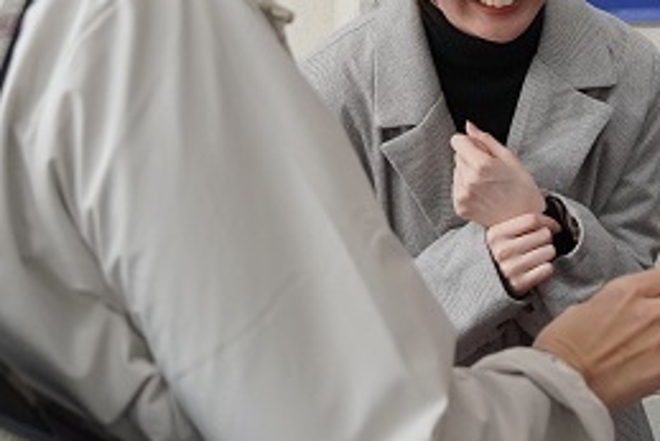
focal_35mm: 125
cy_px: 173
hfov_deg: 15.9
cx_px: 752
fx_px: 2293
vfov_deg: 11.0
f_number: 4.5
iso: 1250
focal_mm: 30
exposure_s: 1/160
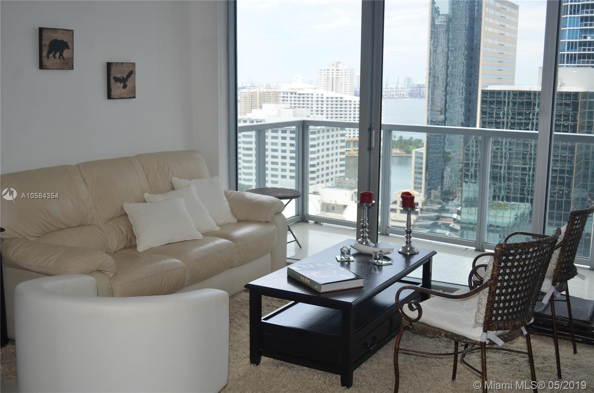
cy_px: 196
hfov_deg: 46.5
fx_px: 691
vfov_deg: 31.7
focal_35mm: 42
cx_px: 297
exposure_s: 1/200
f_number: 4.5
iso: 200
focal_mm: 28
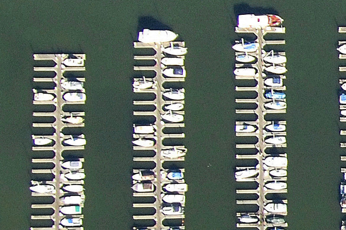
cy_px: 116
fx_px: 1862
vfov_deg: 7.1
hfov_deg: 9.7
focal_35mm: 194
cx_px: 740
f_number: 5
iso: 400
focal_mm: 24
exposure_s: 1/1000
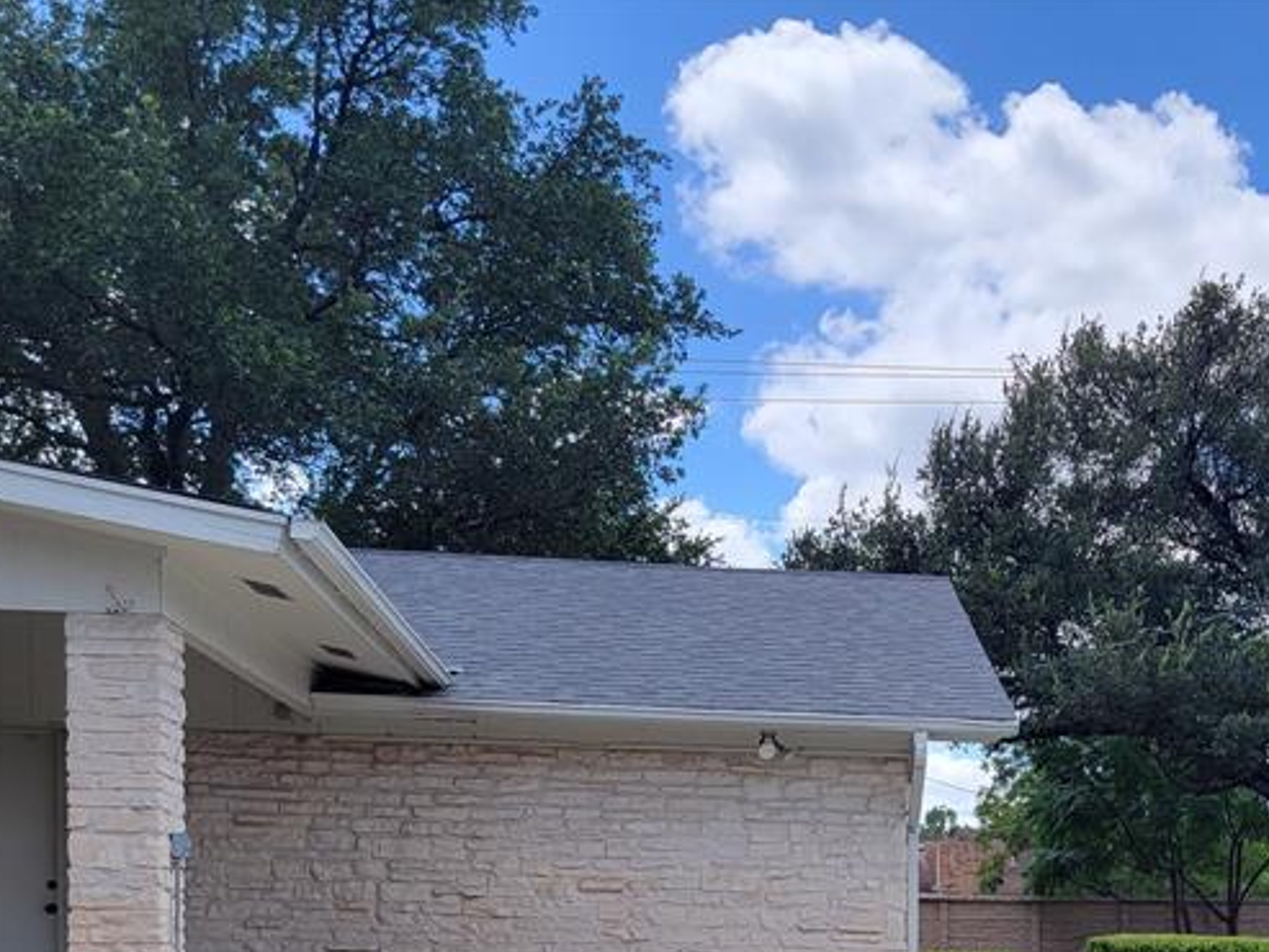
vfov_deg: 25.5
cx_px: 1073
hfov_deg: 34.1
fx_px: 1980
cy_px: 983
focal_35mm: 54
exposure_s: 1/1550
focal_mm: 5.4
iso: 40
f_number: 1.8
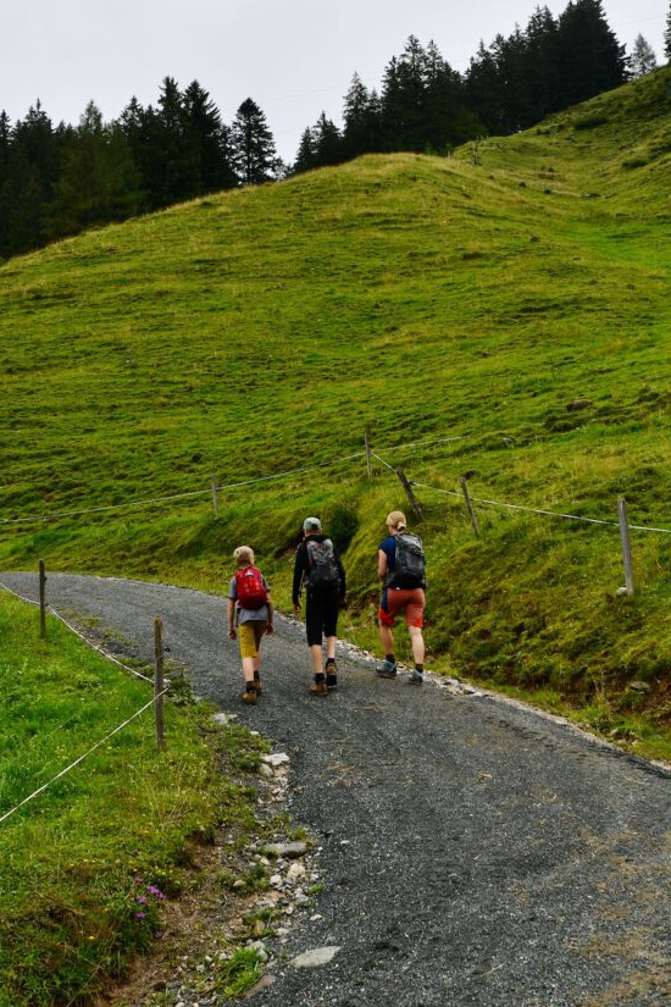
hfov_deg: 28.1
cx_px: 324
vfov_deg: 40.6
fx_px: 1342
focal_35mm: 48
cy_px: 338
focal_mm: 24
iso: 200
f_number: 7.1
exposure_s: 1/250
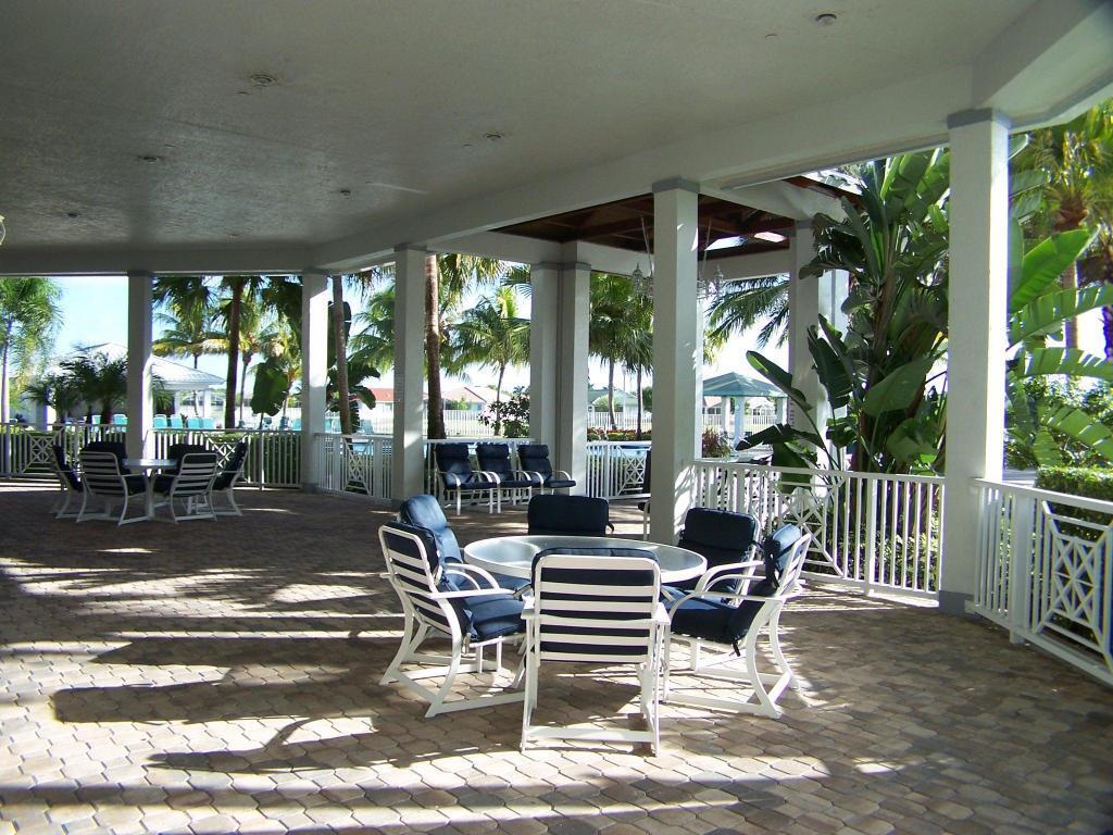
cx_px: 556
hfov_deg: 49.0
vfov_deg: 37.7
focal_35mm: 38
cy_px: 418
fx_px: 1222
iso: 80
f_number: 2.8
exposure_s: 1/320
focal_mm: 6.3
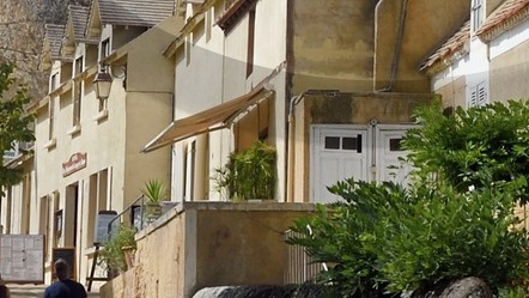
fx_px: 2554
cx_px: 384
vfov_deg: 6.4
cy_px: -413
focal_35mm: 182
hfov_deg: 11.8
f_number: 16
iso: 200
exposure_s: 1/250
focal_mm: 32
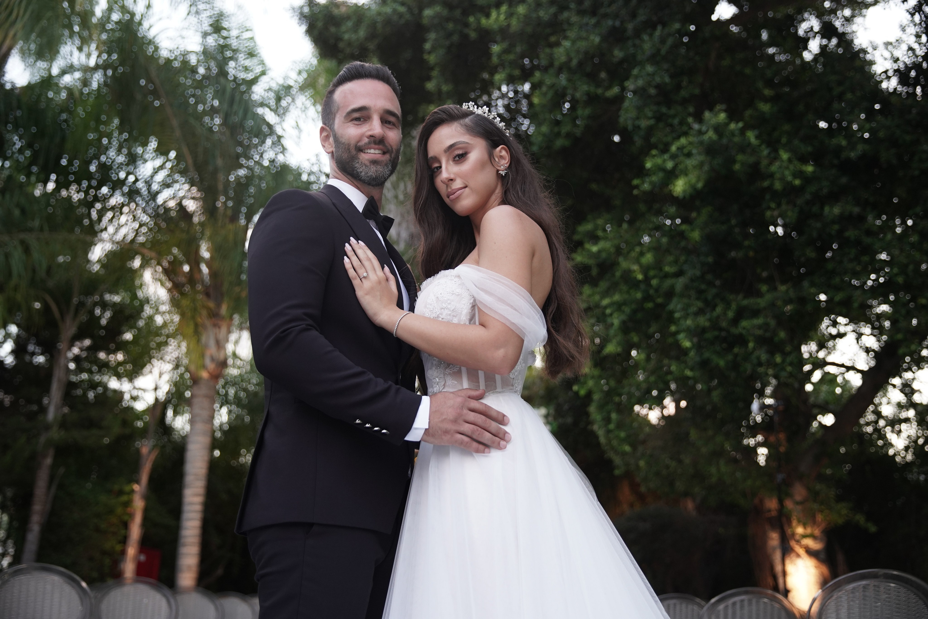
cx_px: 464
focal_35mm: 35
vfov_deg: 37.9
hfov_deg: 54.4
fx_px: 902
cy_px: 310
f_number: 2.8
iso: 1000
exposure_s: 1/250
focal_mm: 35
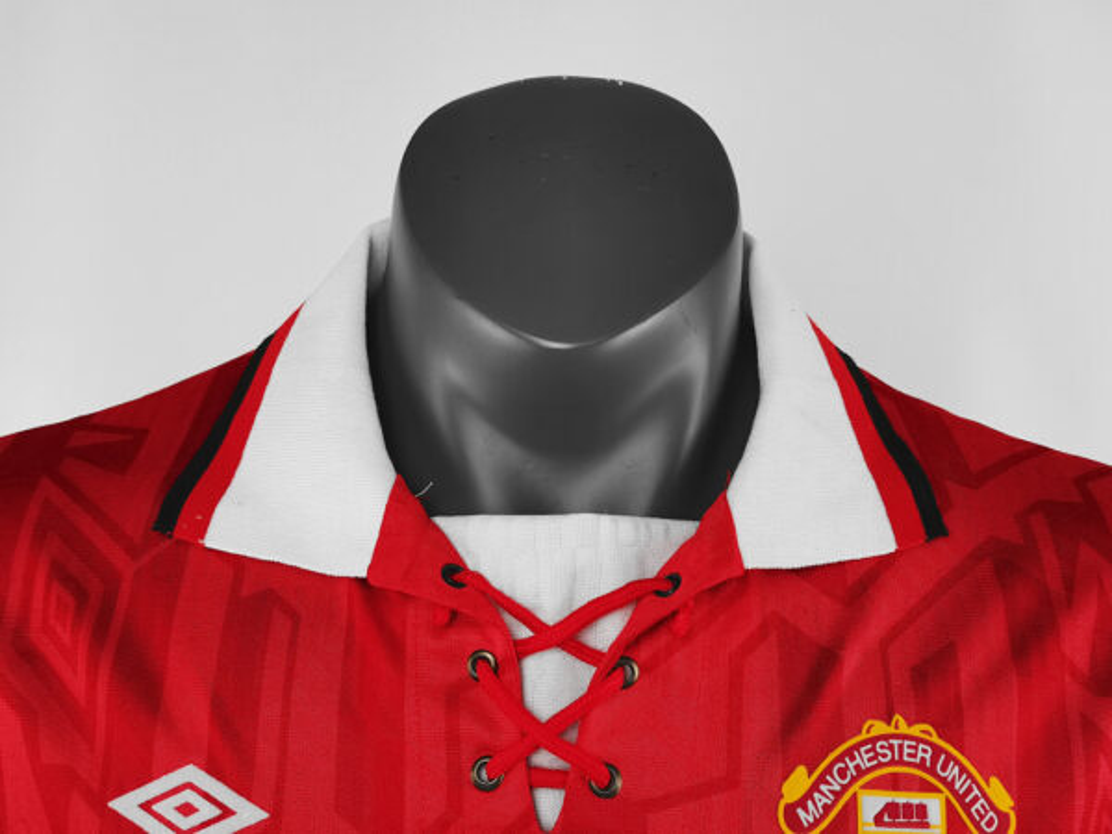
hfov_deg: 52.6
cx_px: 556
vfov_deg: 40.7
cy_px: 417
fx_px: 1124
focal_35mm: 35
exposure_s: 1/100
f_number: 1.8
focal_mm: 5.58
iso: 160
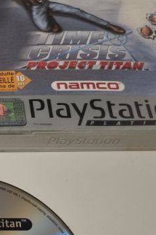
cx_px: -59
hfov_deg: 16.3
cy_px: 198
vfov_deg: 25.4
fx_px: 507
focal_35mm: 78
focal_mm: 5.4
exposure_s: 1/50
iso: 250
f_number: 1.8
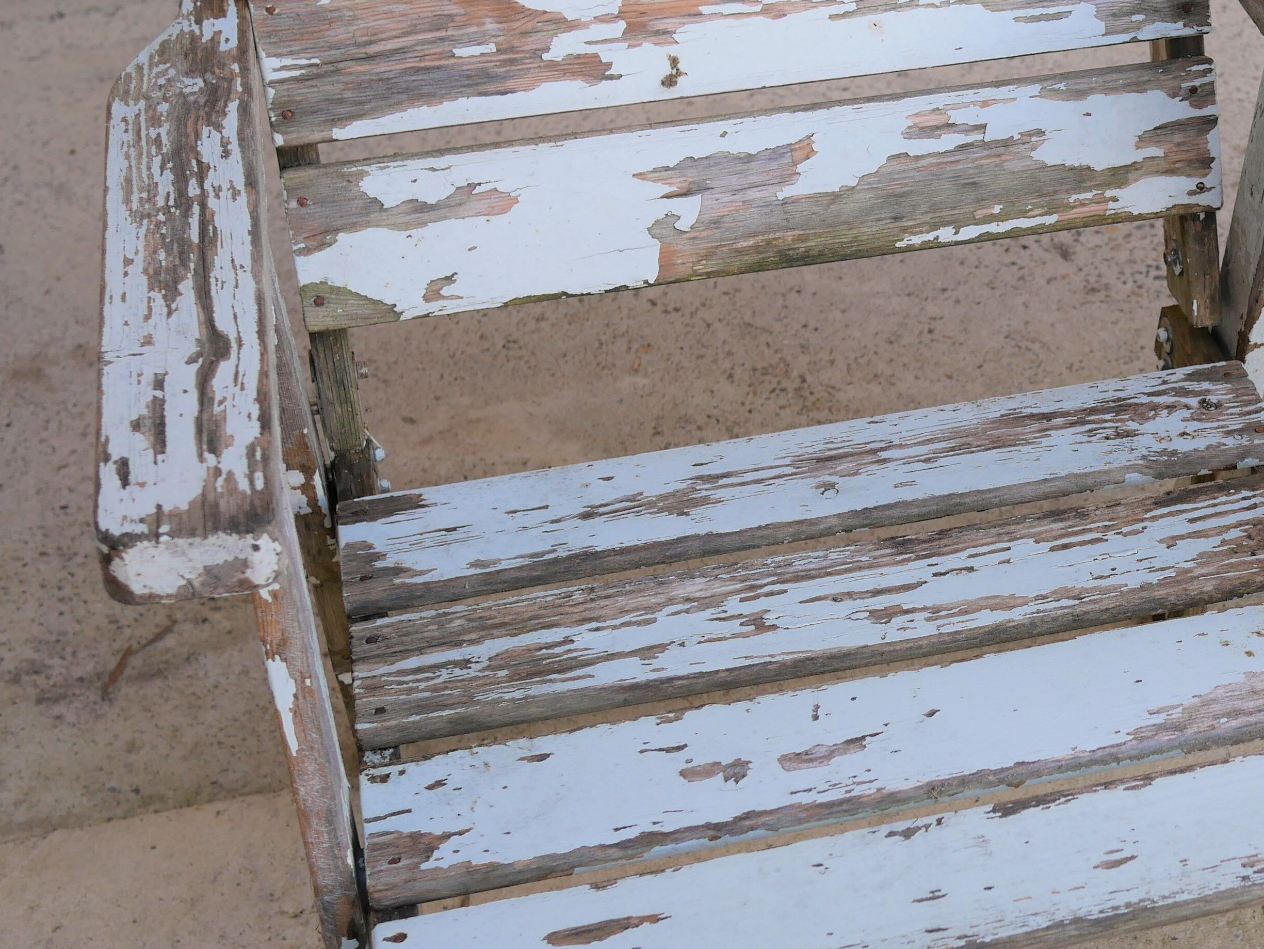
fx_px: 2739
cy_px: 424
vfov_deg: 19.6
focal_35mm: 75
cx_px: 1116
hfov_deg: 25.3
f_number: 3.2
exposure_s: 1/320
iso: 200
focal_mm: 20
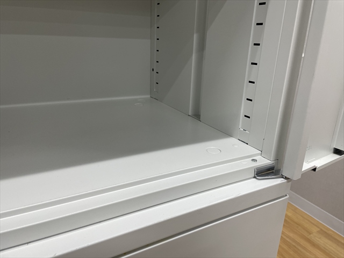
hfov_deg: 67.3
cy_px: 129
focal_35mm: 26
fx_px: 258
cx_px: 172
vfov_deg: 53.1
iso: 80
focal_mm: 4.2
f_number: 1.6
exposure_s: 1/100
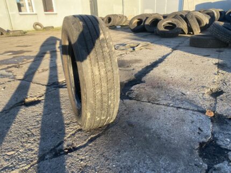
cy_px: 86
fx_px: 174
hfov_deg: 67.3
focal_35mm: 26
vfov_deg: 53.1
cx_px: 116
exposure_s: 1/409
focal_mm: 4.25
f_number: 1.8
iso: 32
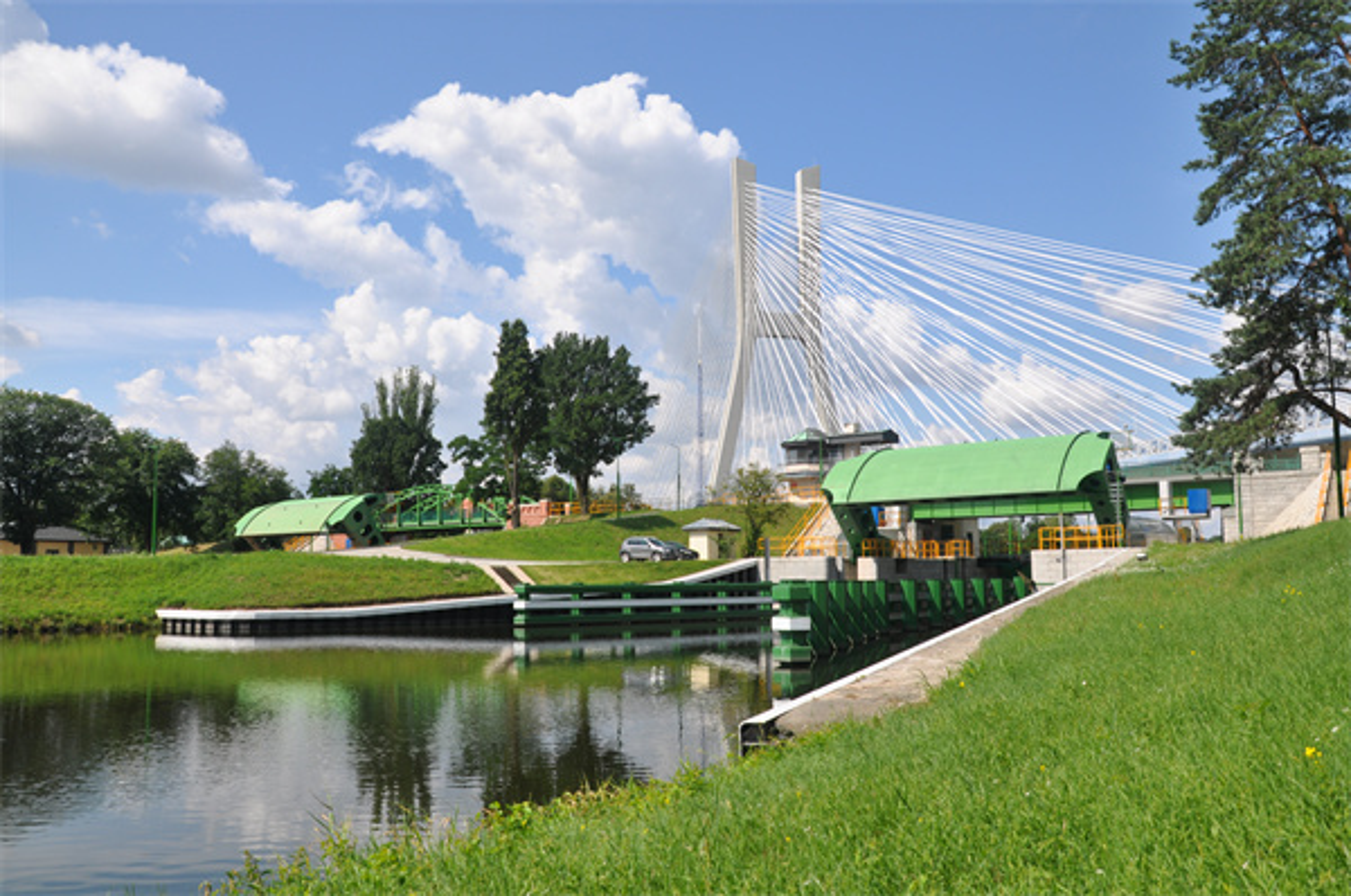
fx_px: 1180
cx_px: 676
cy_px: 448
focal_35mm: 32
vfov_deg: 41.6
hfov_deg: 59.6
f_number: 9
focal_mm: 21
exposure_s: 1/320
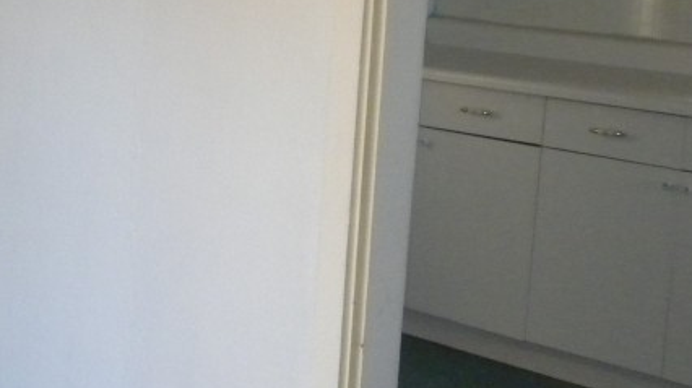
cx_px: -39
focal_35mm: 97
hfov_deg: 21.1
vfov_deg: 12.4
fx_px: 1779
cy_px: 148
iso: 400
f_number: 3.5
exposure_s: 1/30
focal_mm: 6.6
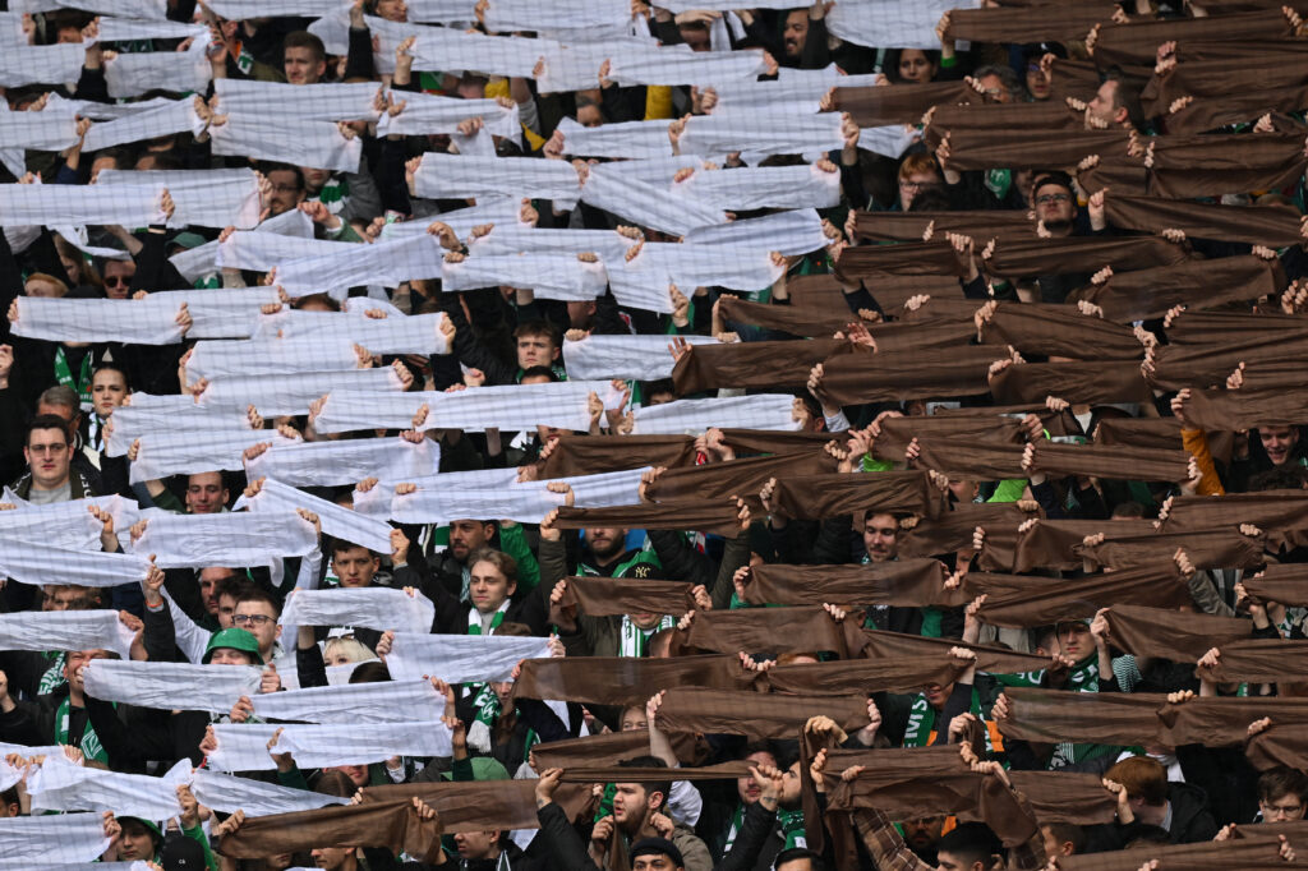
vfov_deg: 2.3
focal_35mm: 600
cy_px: 436
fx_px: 21792
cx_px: 654
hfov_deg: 3.4
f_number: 3.5
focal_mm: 400
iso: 720
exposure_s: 1/2500
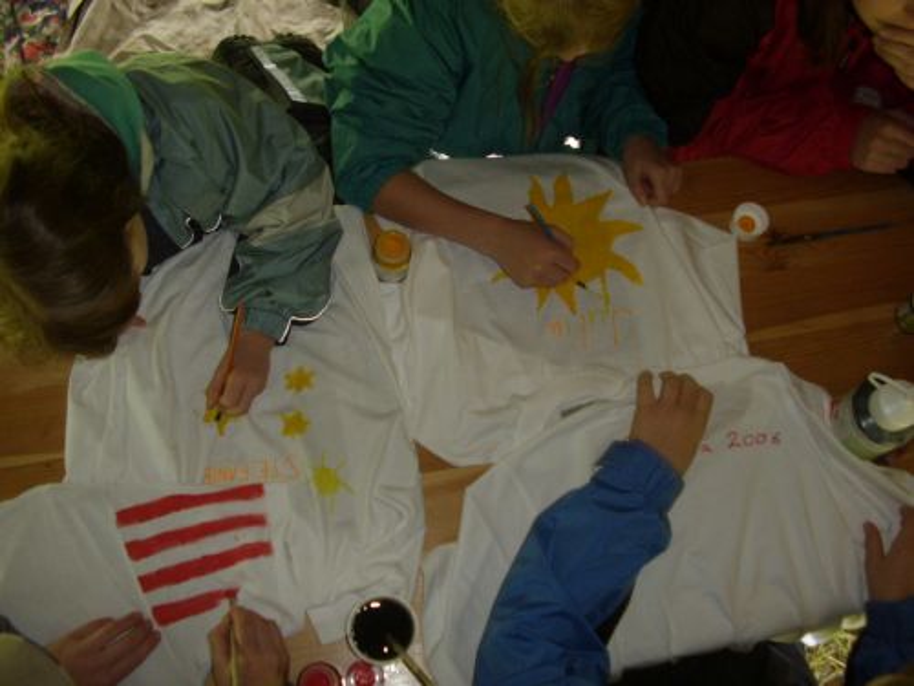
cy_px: 343
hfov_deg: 60.0
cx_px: 457
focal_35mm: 30
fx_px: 792
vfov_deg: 46.8
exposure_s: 1/30
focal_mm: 5.8
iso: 183
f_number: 2.9
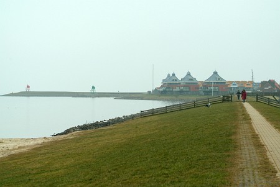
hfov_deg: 17.5
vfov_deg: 11.7
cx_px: 140
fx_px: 911
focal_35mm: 117
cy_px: 94
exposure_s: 1/750
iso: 400
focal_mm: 78
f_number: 4.8
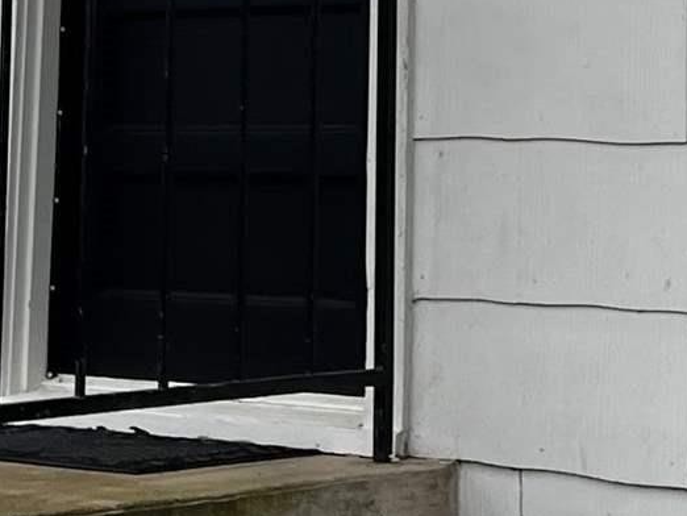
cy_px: -395
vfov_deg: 9.3
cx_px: 461
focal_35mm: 153
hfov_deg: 12.9
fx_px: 3038
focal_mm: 5.7
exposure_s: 1/2123
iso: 50
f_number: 1.5
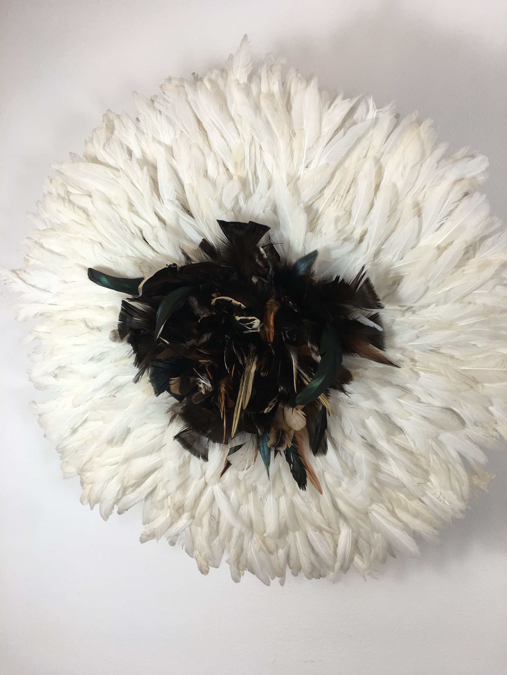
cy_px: 338
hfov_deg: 48.2
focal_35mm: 29
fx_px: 566
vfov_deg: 61.7
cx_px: 254
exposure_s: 1/100
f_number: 2.2
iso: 40
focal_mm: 4.15
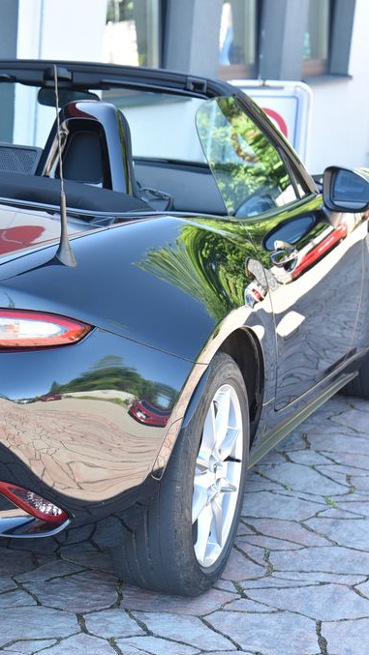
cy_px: 330
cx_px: -25
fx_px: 1600
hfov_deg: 12.9
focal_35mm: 92
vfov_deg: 23.2
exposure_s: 1/125
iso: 500
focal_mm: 58
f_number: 5.6
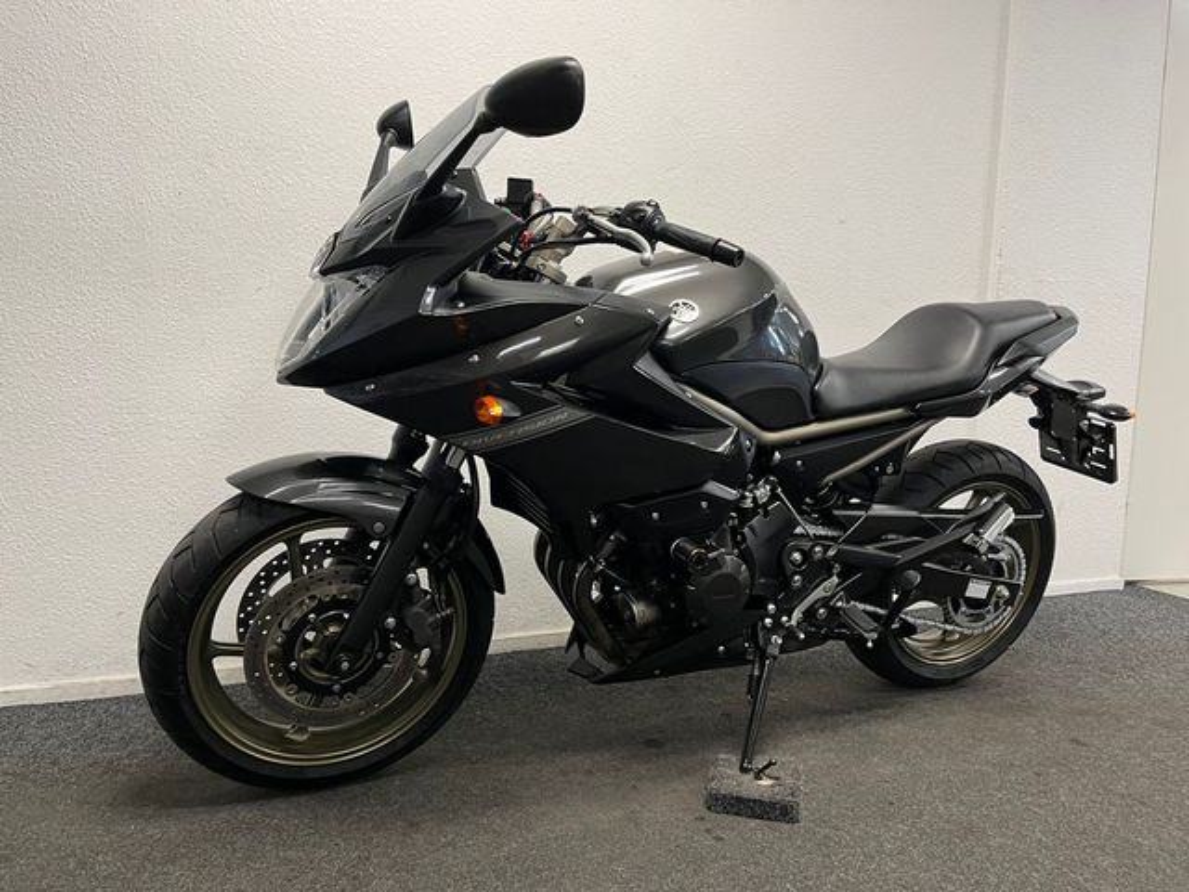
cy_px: 446
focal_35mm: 26
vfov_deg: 53.1
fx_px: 893
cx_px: 594
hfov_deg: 67.3
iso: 100
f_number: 1.6
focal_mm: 5.1
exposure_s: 1/50
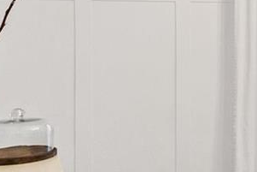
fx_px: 607
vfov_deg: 16.0
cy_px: 39
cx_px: 442
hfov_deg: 19.1
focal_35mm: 85
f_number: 6.3
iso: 400
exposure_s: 1/10
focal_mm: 8
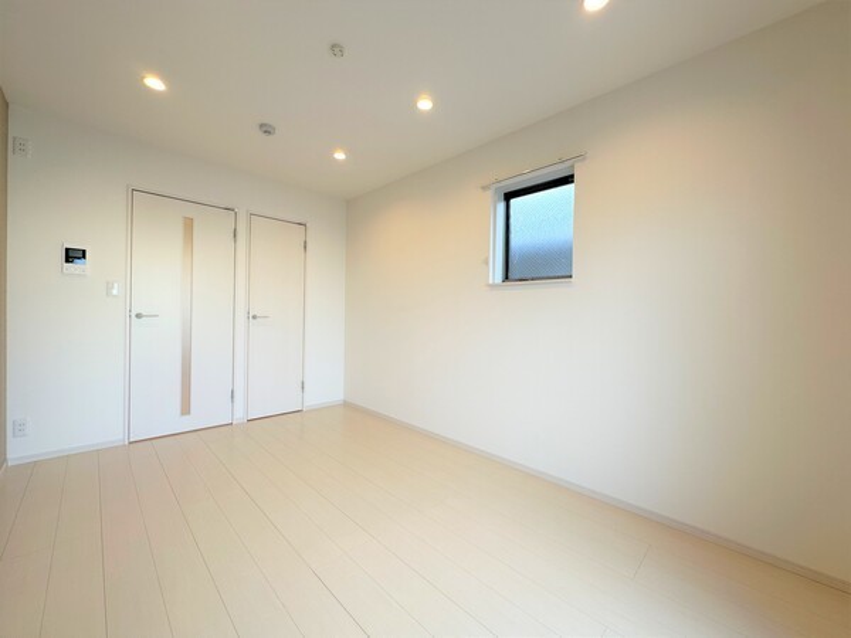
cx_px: 426
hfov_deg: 102.1
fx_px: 344
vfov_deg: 85.7
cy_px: 319
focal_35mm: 14
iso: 50
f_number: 2.2
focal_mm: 2.22
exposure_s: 1/99
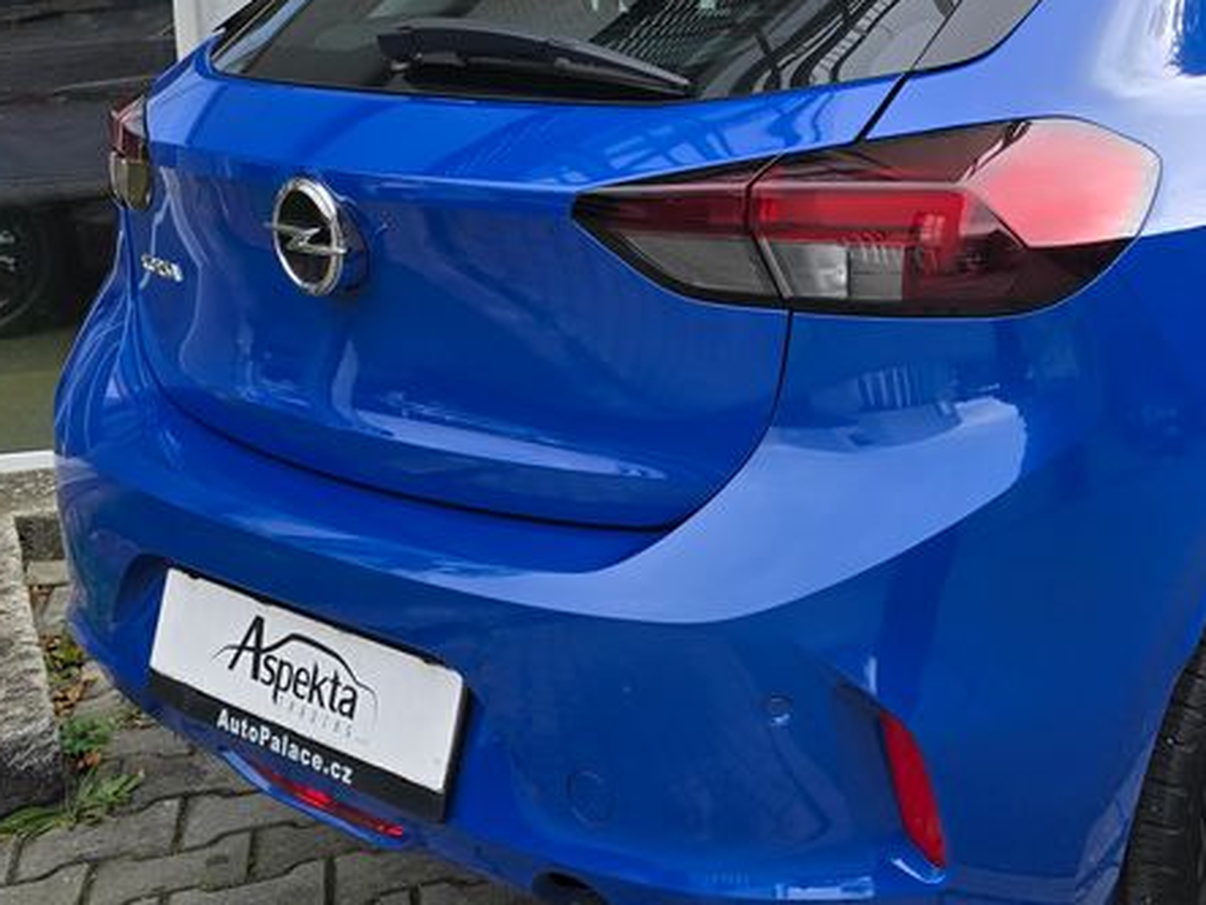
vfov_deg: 27.2
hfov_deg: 34.7
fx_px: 1846
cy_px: 253
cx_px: 1010
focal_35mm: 53
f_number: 1.7
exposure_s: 1/180
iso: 16
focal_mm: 6.3
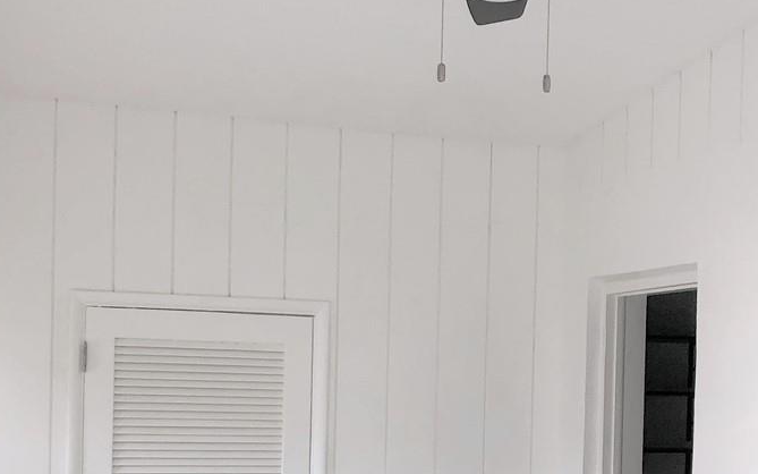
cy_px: 438
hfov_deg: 28.7
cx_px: 531
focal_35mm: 71
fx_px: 1467
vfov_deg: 18.0
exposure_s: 1/120
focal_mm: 4
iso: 64
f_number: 1.8
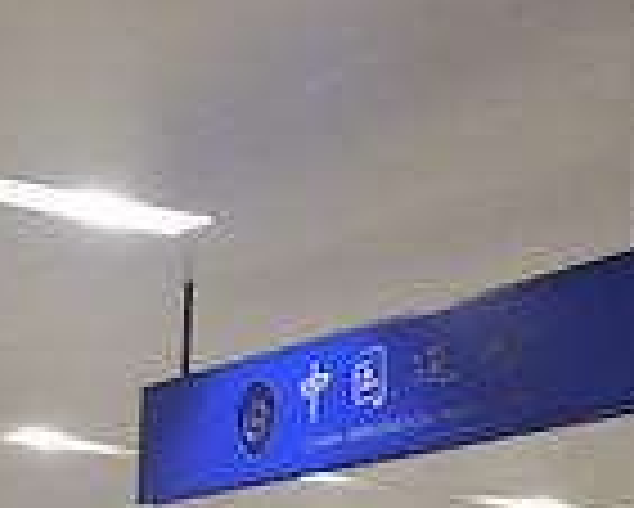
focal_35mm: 110
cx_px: 31
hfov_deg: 17.1
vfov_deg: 13.7
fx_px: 2065
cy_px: 593
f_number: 2.2
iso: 160
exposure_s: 1/33
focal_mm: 4.15
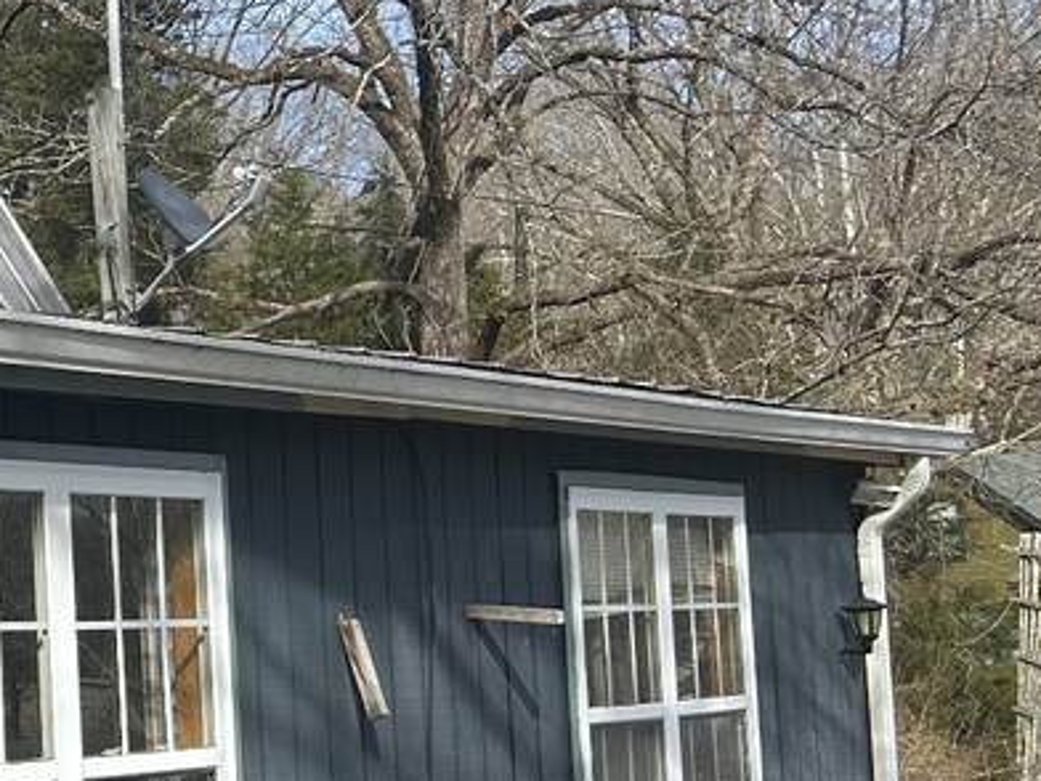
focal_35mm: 85
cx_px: -494
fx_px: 2556
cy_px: 412
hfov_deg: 20.0
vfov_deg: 17.4
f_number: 1.5
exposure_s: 1/2299
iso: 50
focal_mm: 5.7
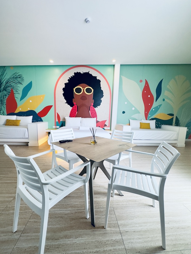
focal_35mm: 15
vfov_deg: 98.1
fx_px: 110
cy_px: 133
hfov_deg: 81.8
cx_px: 97
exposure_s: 1/120
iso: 160
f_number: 2.2
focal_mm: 2.22
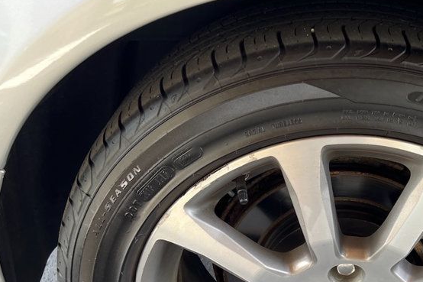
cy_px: 227
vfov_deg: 26.5
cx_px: 351
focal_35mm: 50
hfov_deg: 37.8
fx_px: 587
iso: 64
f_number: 1.5
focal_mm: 5.7
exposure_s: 1/121
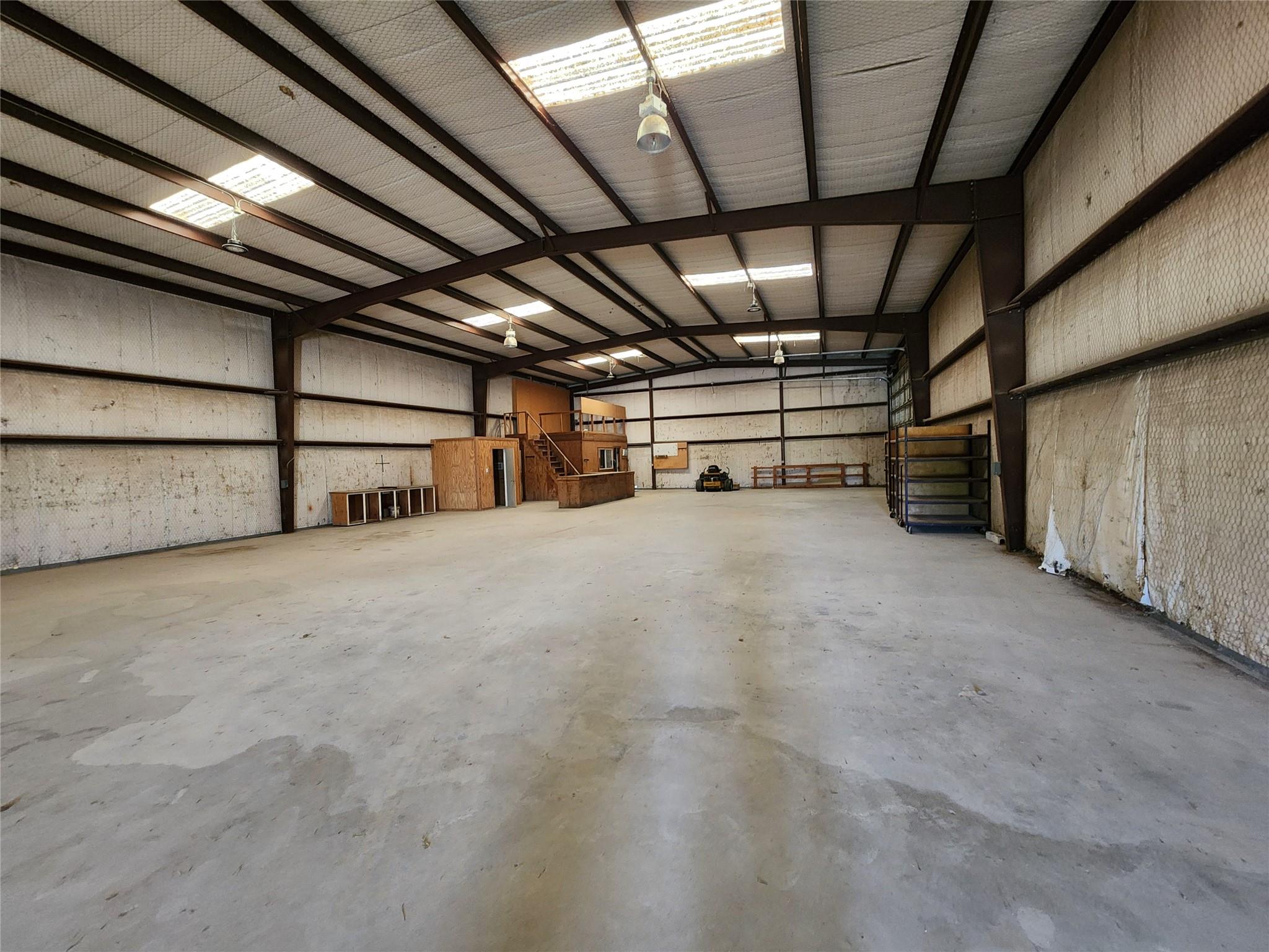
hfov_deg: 106.2
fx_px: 477
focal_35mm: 13
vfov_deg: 89.9
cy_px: 476
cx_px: 634
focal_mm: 2.2
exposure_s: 1/30
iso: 500
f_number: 2.2
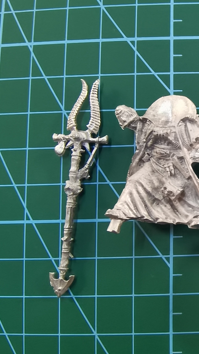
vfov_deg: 50.5
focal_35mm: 40
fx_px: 375
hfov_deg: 26.6
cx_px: 233
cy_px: 170
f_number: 2.2
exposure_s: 1/25
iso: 400
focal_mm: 2.26
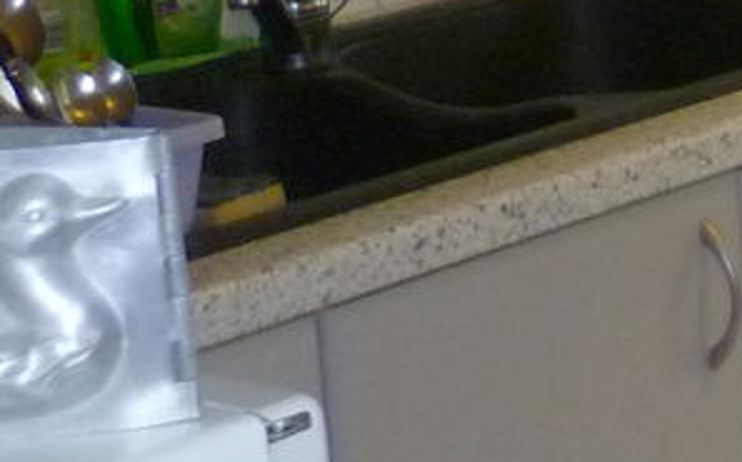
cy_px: -402
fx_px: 3232
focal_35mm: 160
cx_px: 1659
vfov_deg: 7.9
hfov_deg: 11.3
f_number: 2.8
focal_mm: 5
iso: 250
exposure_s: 1/30
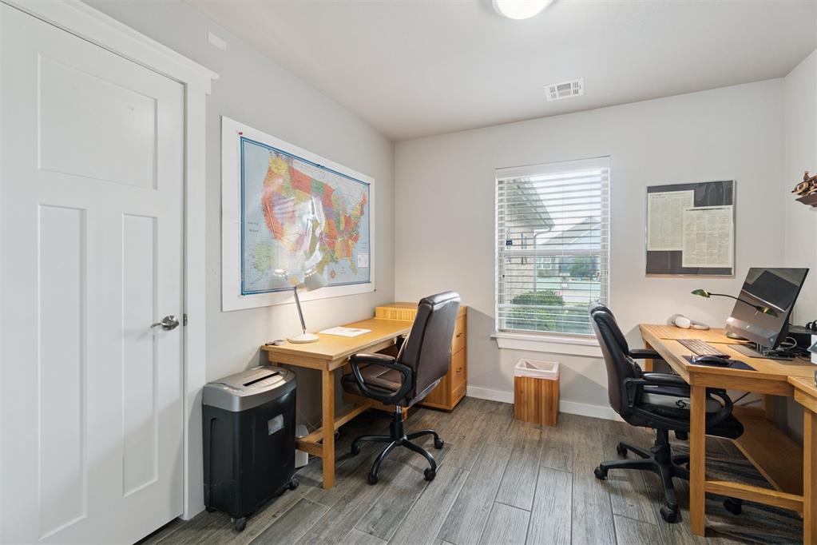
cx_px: 408
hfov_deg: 100.4
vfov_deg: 77.3
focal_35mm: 15
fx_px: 340
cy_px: 272
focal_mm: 10
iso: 200
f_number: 6.3
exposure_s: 1/15
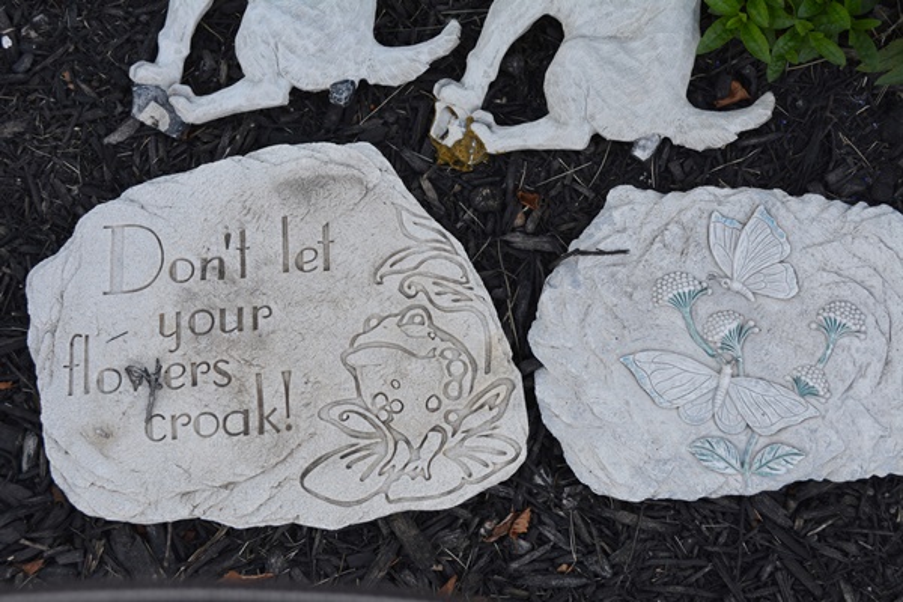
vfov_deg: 25.8
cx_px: 452
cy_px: 301
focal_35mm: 52
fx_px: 1317
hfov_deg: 37.9
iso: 200
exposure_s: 1/200
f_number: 6.3
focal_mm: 35
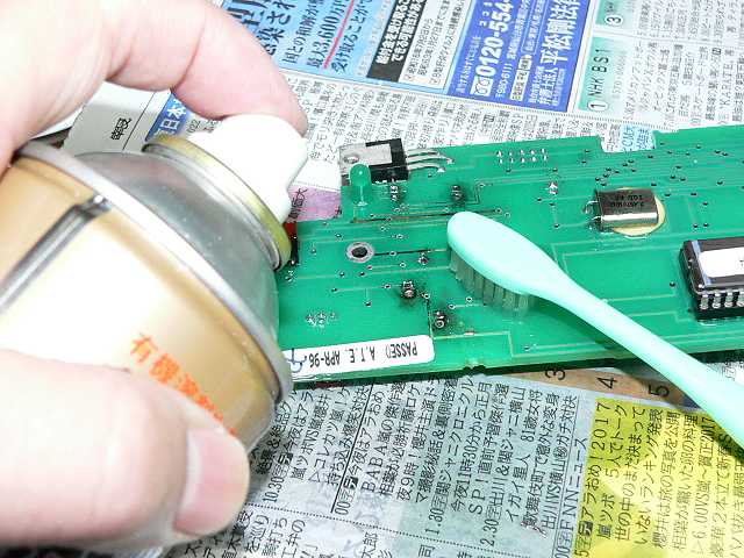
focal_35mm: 60
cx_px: 372
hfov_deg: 32.2
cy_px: 279
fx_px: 1290
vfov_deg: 24.4
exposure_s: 1/100
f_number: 4
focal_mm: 9.9
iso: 400
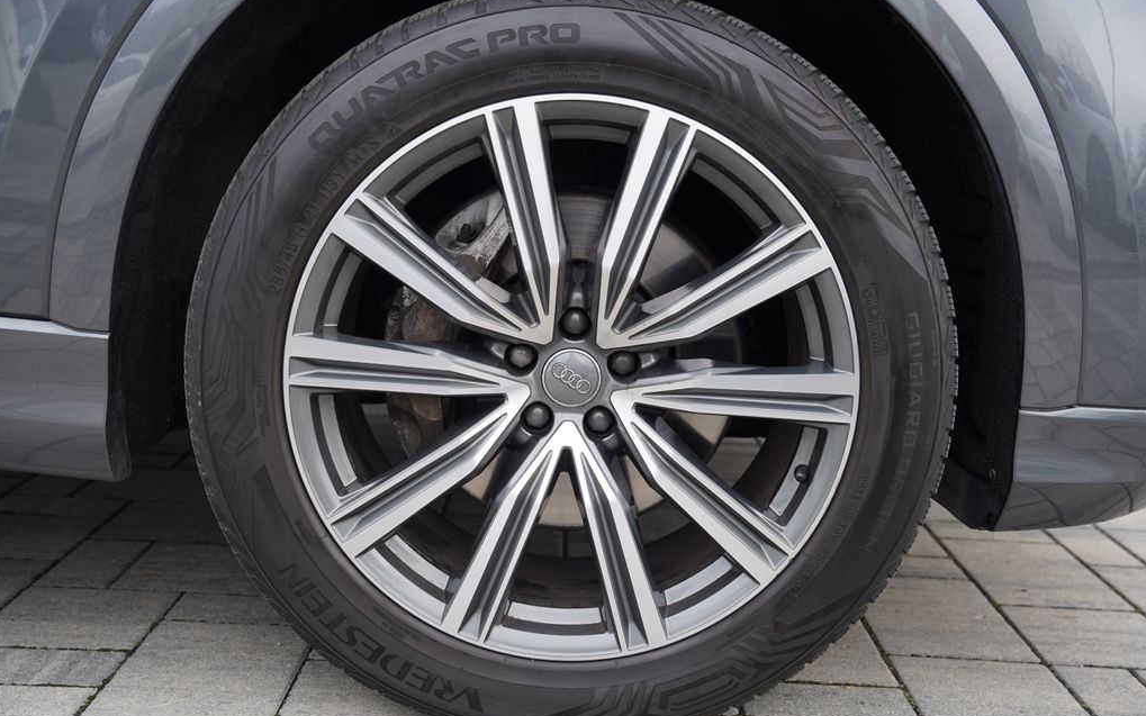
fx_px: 1312
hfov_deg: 47.2
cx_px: 571
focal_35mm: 42
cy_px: 378
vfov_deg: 30.5
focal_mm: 41
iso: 100
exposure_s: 1/100
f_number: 4
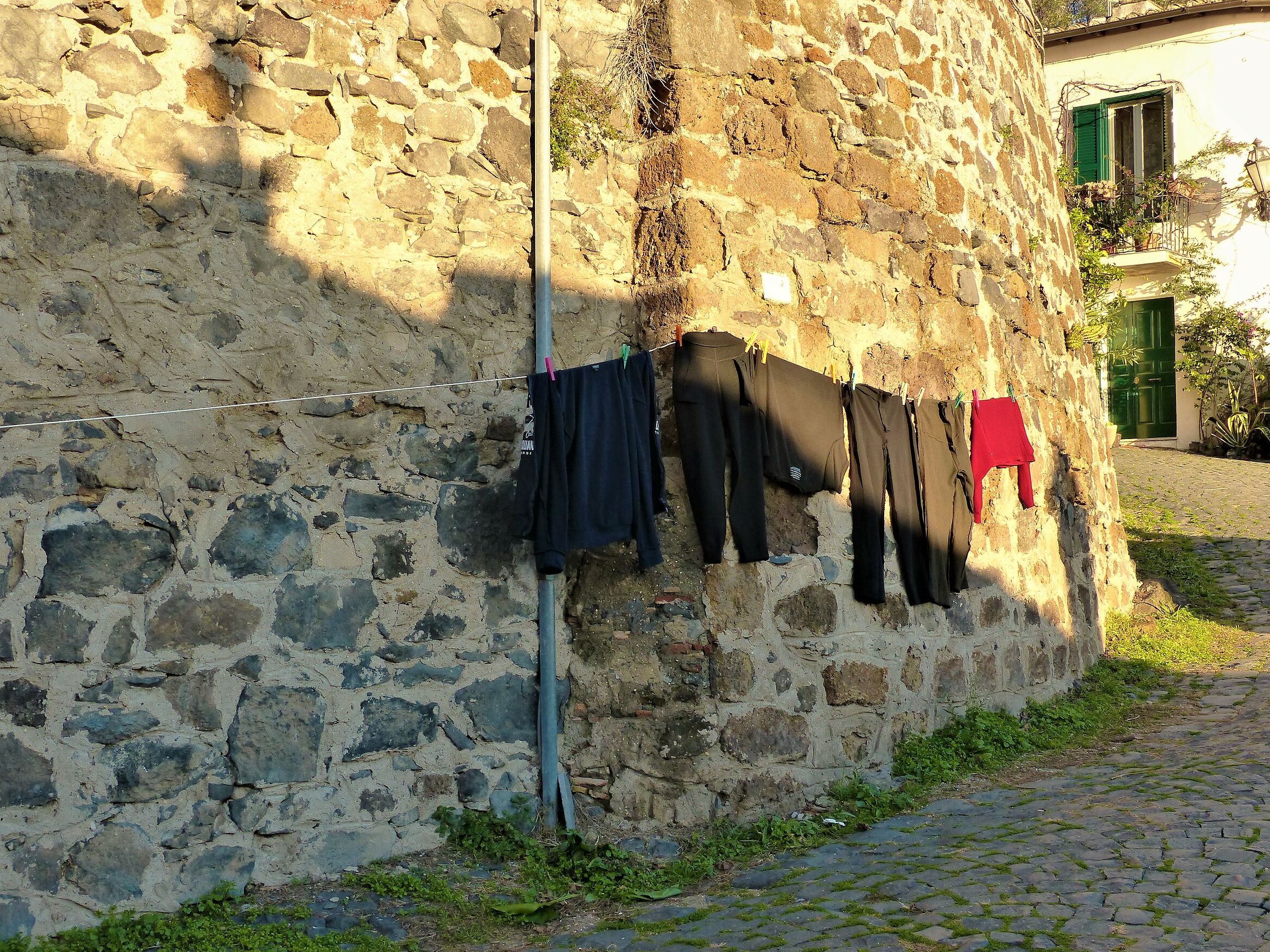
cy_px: 476
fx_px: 1761
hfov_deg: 39.7
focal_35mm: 48
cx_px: 641
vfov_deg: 30.3
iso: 160
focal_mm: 8.4
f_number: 4
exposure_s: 1/250
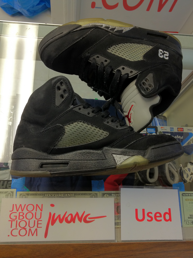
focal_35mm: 35
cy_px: 129
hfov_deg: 40.7
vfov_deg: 52.6
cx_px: 96
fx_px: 260
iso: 160
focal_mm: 4.28
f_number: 2.4
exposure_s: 1/20
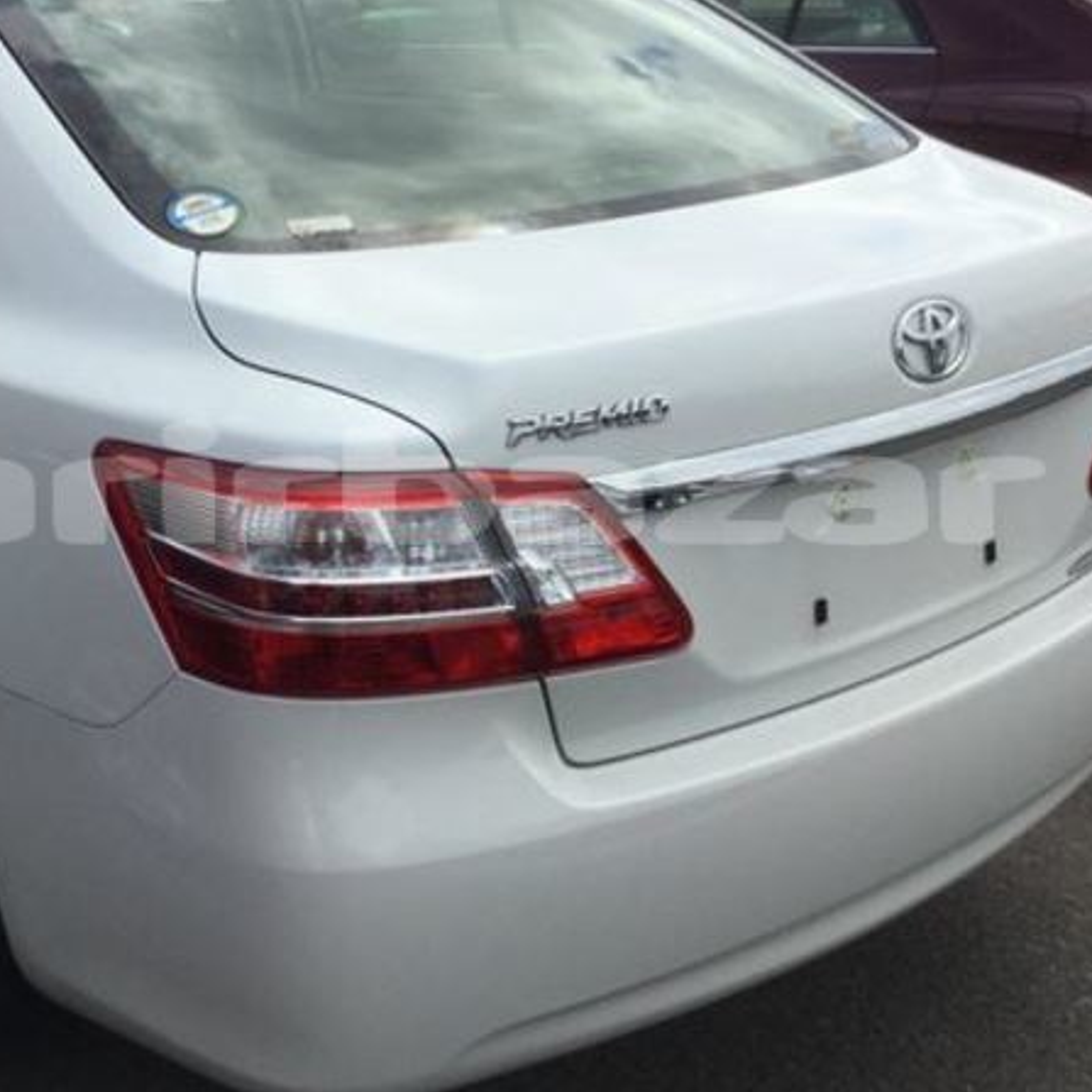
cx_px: 283
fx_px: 1749
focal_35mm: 49
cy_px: 496
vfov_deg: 34.7
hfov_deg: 34.0
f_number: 2.4
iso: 25
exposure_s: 1/1894
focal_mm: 3.3
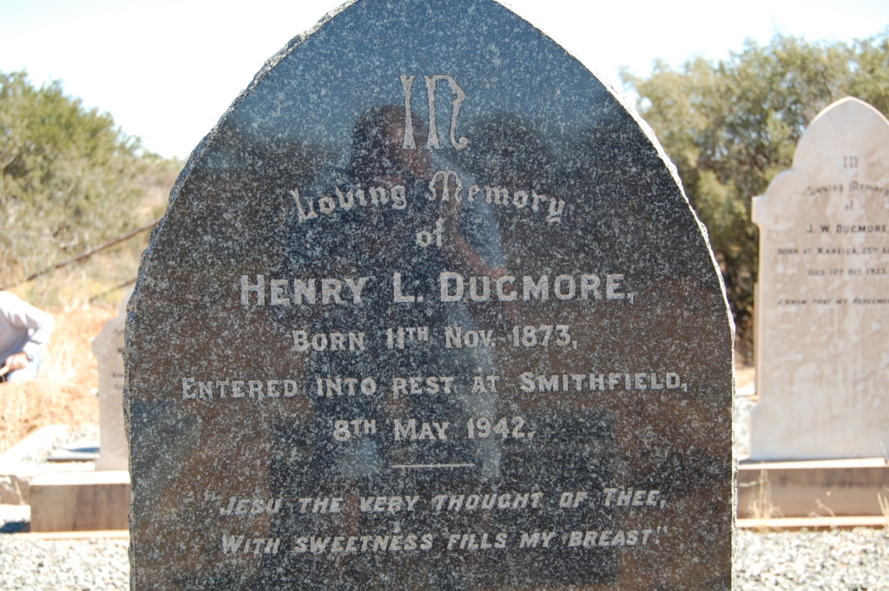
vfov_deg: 23.7
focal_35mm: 57
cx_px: 444
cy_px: 296
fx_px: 1406
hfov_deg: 35.1
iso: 200
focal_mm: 38
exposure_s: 1/160
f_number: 6.3
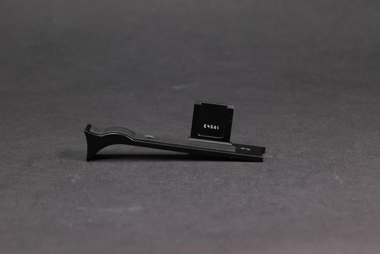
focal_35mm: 87
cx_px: 190
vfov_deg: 15.7
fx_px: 919
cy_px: 127
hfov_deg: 23.4
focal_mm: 87
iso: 200
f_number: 14
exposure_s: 2
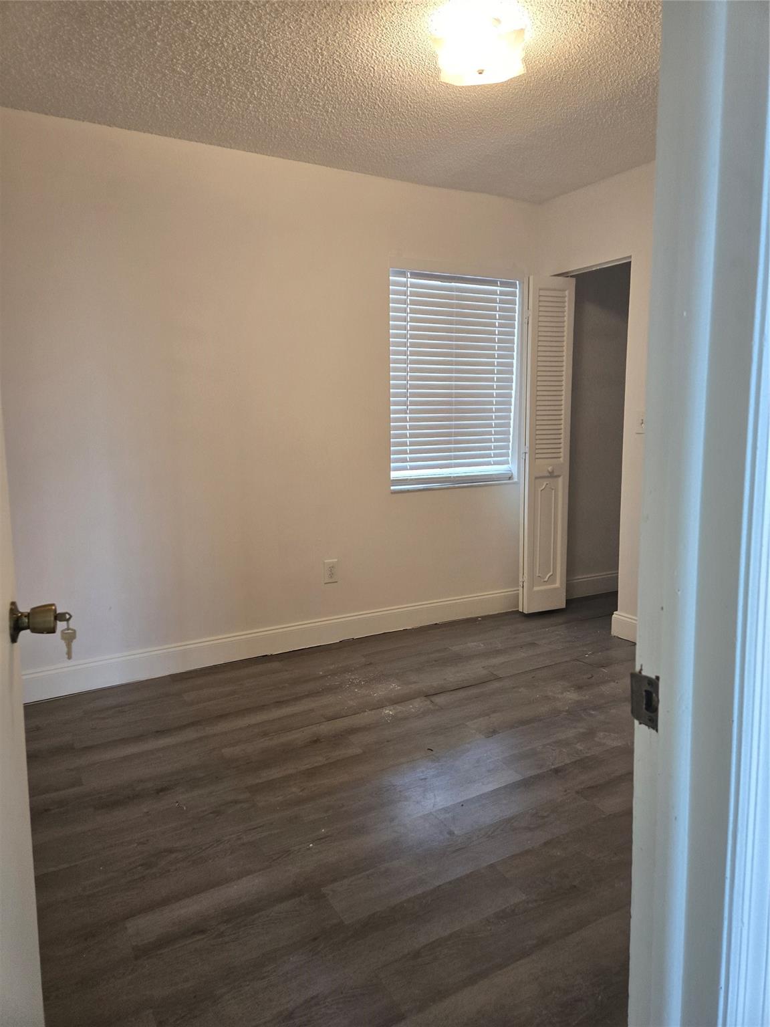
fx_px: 682
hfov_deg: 58.9
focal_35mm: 23
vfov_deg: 73.9
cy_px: 514
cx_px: 385
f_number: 1.8
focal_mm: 5.4
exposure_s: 1/120
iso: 320
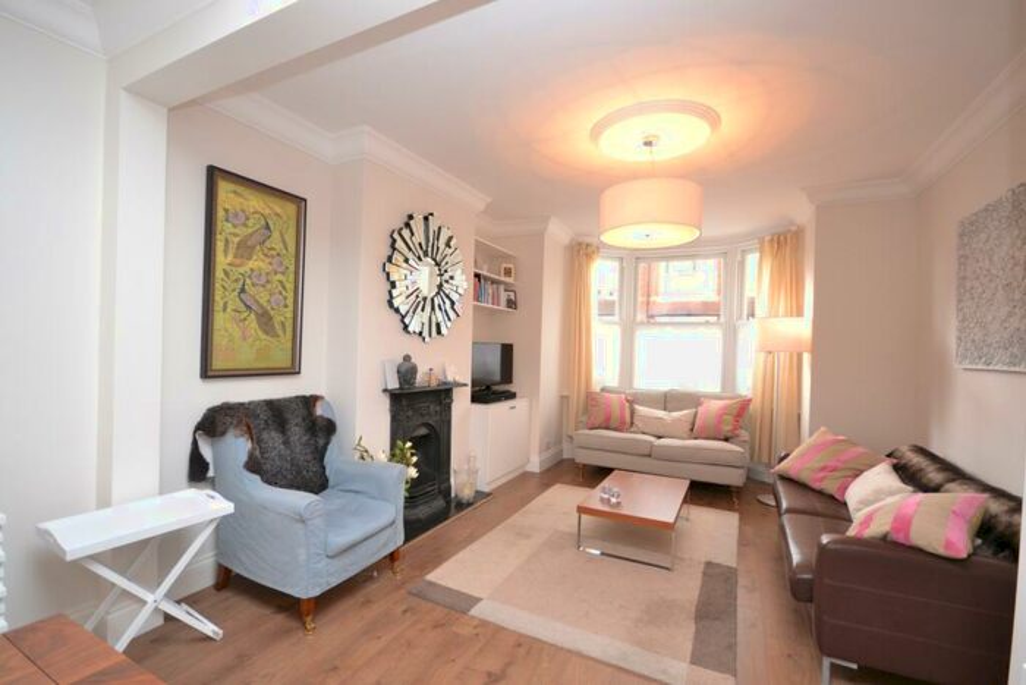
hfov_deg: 100.4
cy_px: 342
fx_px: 428
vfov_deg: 77.4
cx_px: 513
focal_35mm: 15
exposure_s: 1/60
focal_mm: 10
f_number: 4
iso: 640
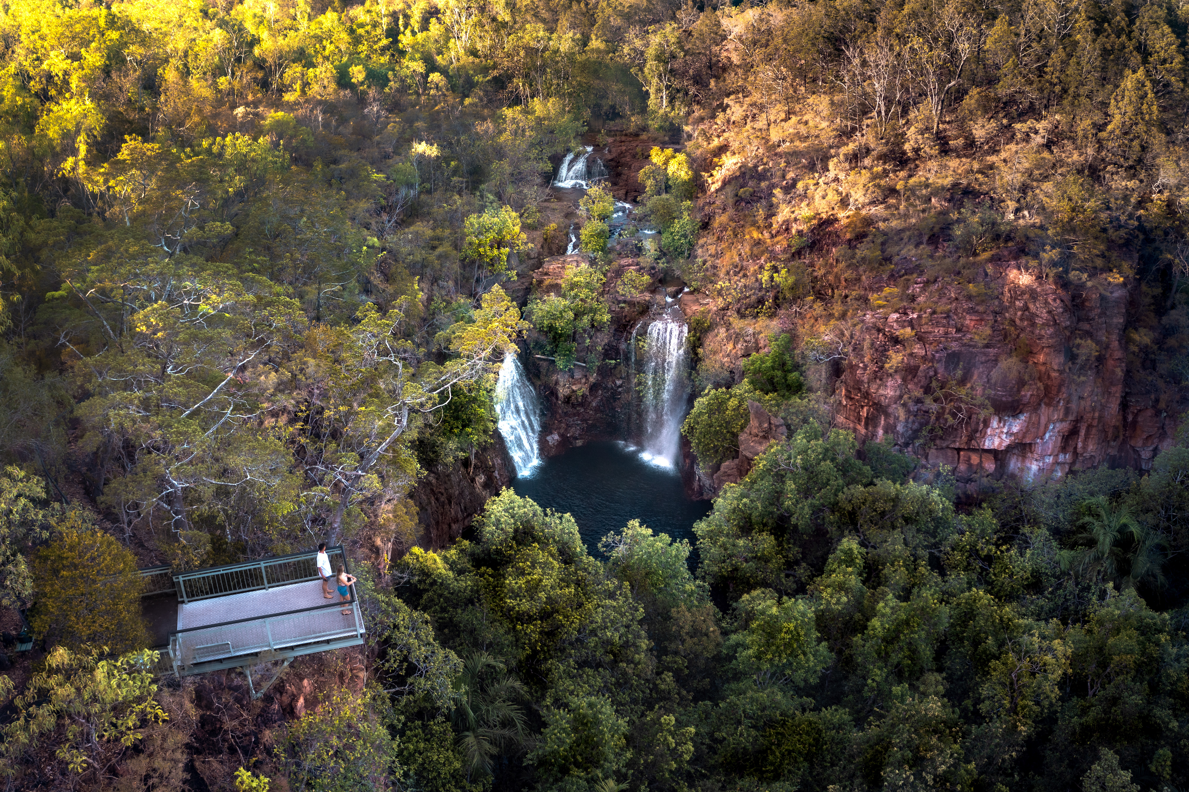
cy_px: 396
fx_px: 925
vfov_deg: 46.4
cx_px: 594
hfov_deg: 65.5
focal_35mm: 28
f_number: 3.2
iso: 100
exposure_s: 1/160
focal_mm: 10.26
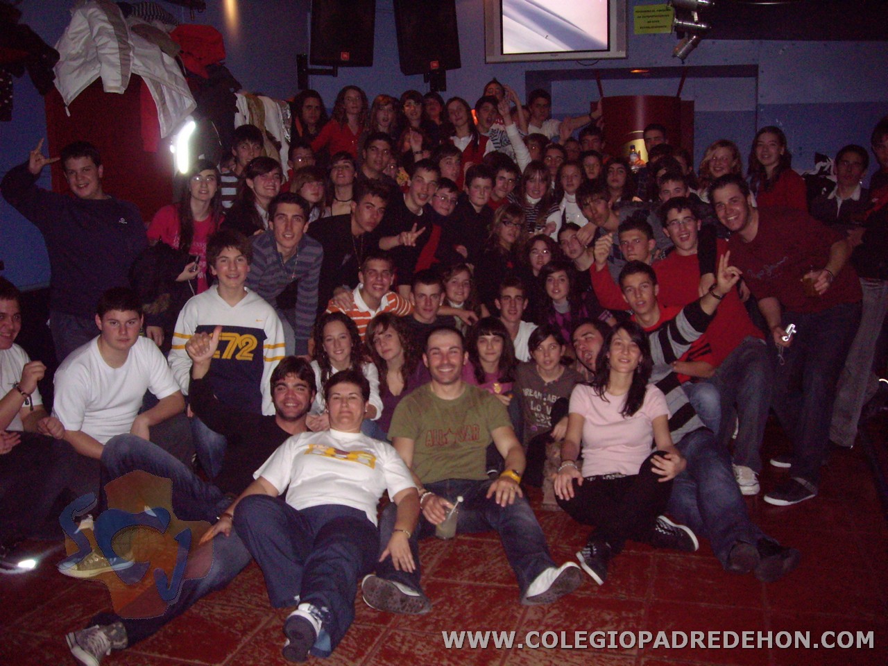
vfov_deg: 37.7
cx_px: 444
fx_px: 975
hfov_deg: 49.0
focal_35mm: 38
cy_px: 333
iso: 400
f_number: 2.7
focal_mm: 6.2
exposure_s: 1/40
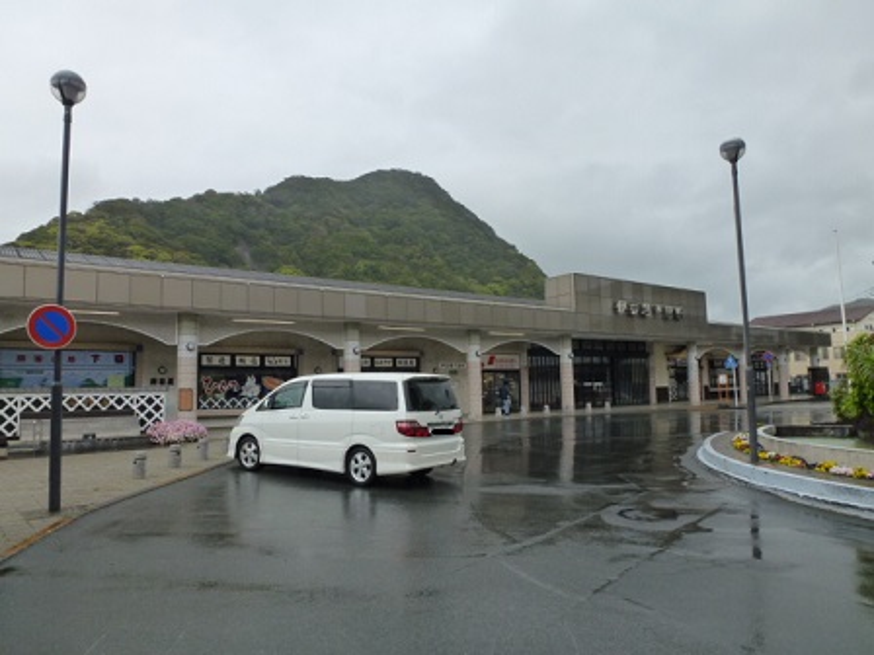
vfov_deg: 56.8
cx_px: 437
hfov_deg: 71.6
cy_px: 328
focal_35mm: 24
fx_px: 606
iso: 160
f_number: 4
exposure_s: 1/125
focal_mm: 4.3
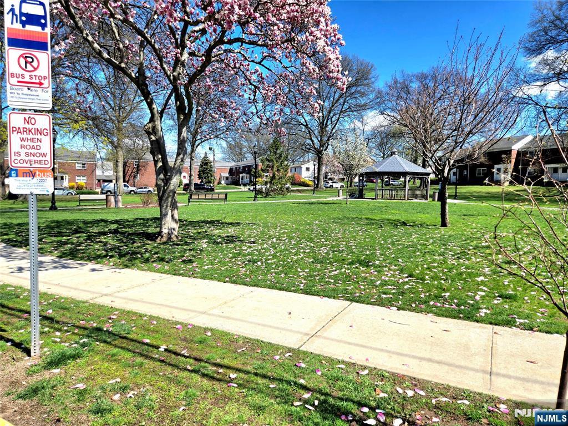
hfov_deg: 73.9
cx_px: 284
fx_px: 377
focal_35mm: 23
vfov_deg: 58.9
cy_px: 213
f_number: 1.8
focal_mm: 5.4
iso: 25
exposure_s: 1/2500
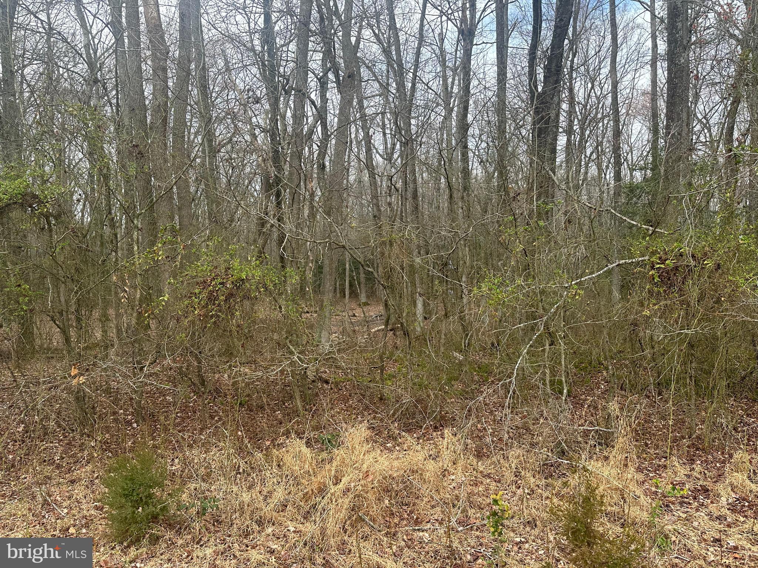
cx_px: 379
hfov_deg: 71.6
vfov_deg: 56.8
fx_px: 526
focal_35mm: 24
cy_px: 284
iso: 80
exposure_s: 1/822
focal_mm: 6.86
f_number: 1.78
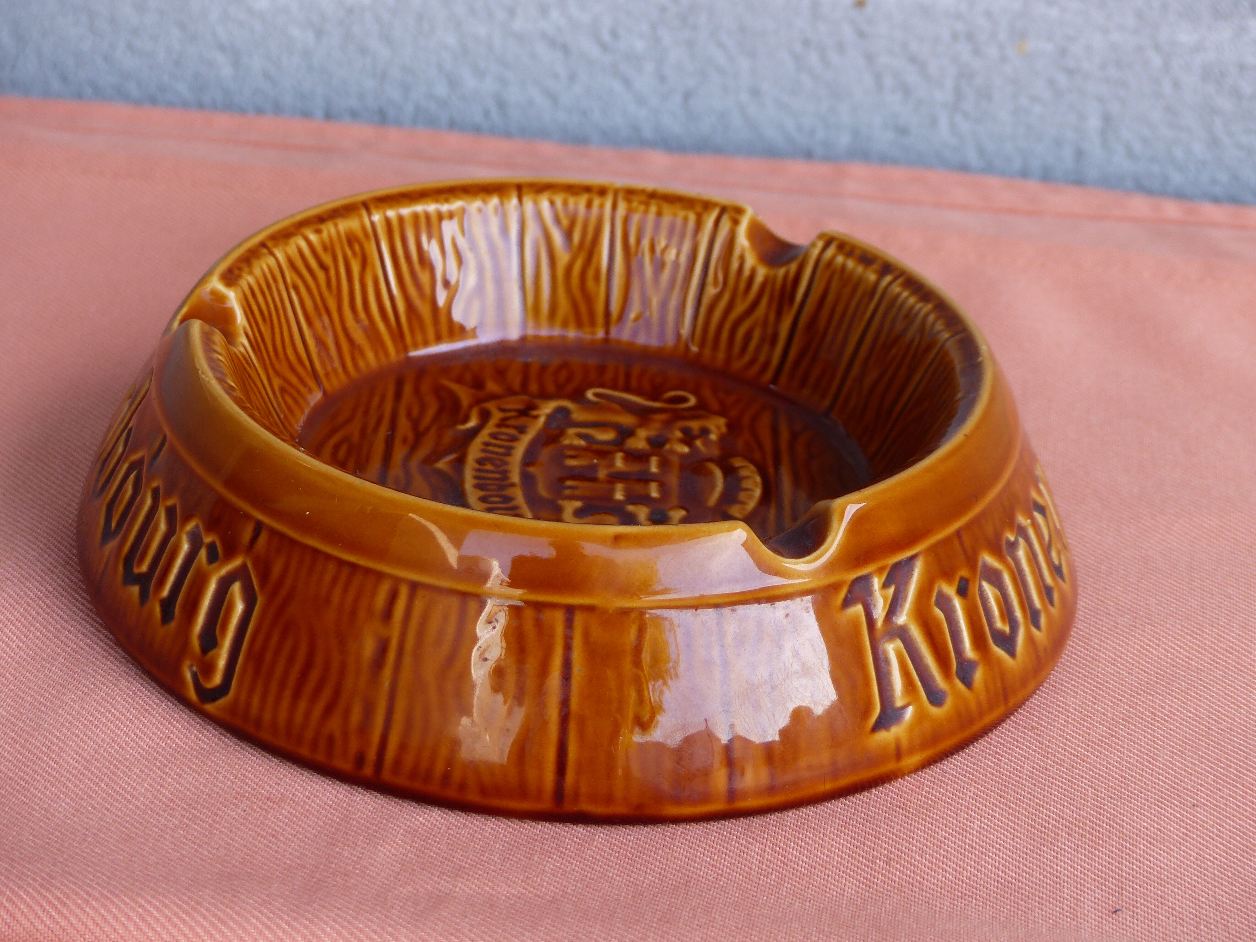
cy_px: 471
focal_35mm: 94
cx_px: 628
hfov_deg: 20.9
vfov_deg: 15.7
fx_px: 3411
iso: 100
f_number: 2.8
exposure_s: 1/160
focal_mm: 16.9
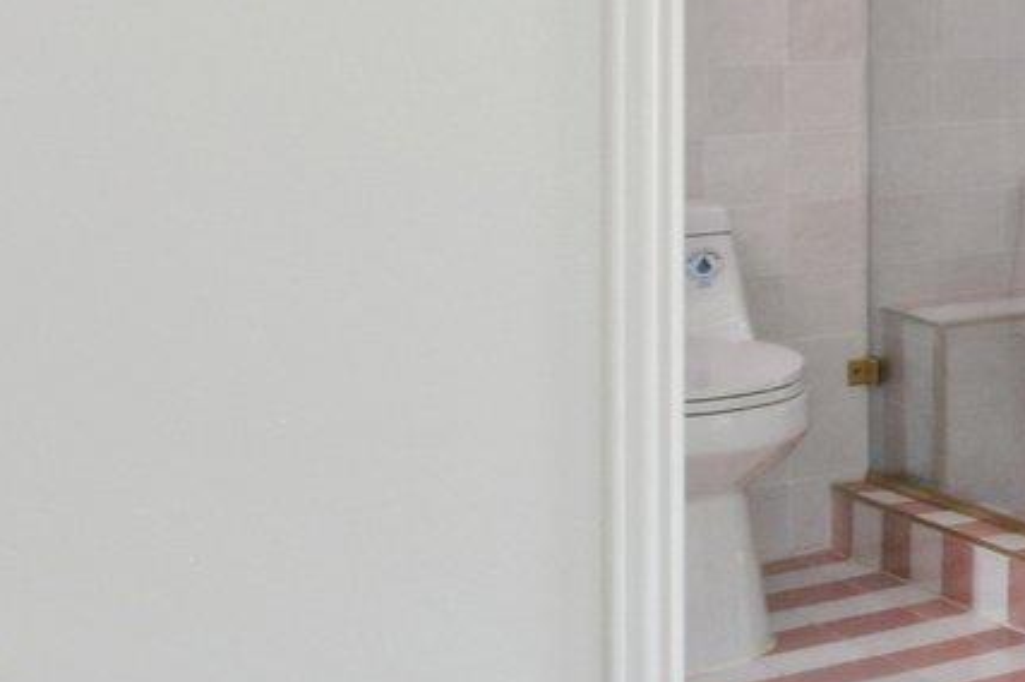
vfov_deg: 18.1
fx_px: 2048
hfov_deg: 17.0
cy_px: -112
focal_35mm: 72
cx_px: 2225
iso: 400
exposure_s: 1/50
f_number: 8
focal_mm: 10
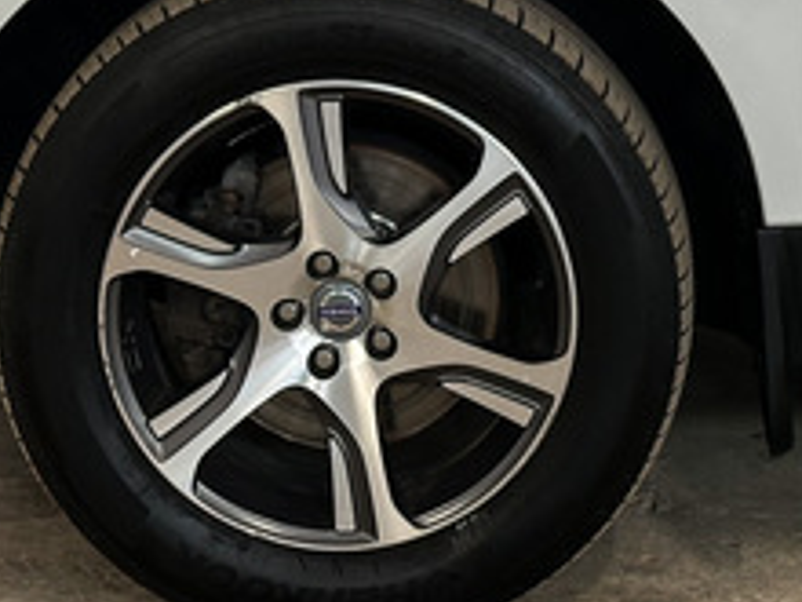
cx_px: 572
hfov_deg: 13.9
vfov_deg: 10.2
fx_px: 3290
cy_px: -186
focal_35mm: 142
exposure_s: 1/50
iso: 64
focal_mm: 6.86
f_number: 1.8
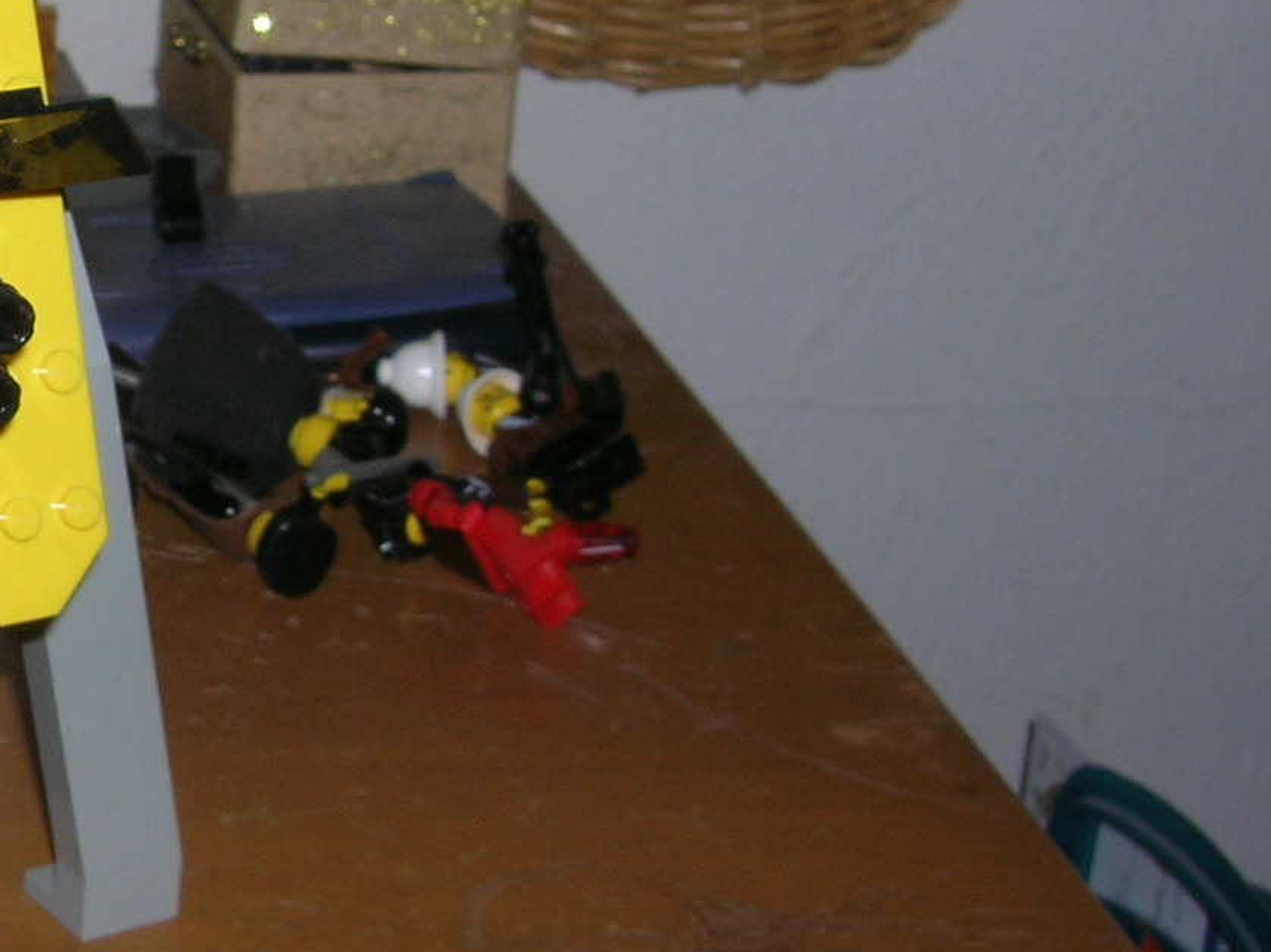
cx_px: -133
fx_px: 3230
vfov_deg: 16.8
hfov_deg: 21.1
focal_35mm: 88
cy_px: 379
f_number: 4.9
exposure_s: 1/60.1
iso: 50
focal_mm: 6
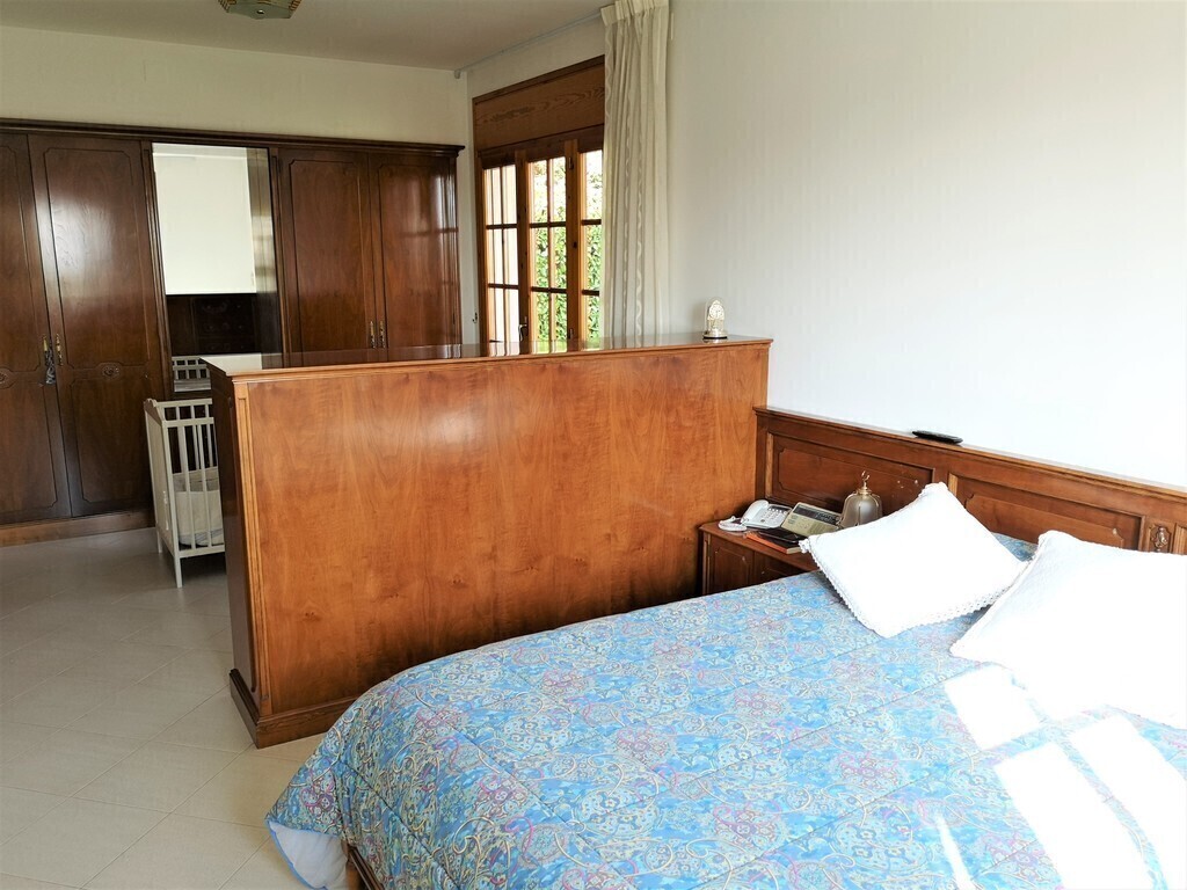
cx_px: 594
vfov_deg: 51.4
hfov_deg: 65.3
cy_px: 445
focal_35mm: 27
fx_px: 926
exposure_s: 1/50
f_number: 1.8
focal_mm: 3.95
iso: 50
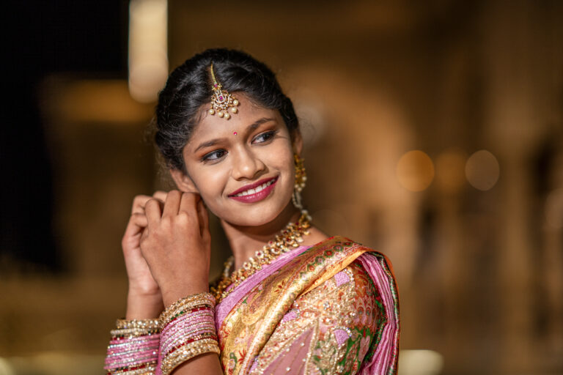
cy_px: 188
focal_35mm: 85
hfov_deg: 23.9
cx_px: 282
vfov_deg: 16.1
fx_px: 1329
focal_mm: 85
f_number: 1.4
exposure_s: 1/800
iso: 400
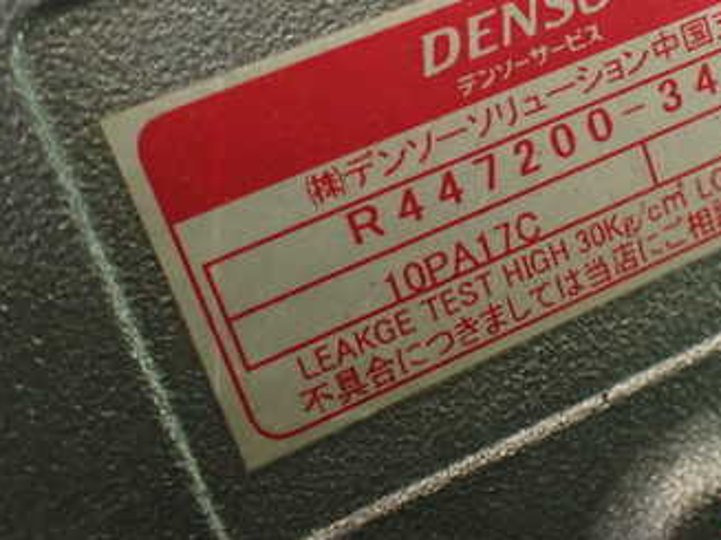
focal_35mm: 55
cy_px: 55
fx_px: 1145
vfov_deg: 25.7
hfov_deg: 34.0
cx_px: 569
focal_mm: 5.4
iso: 800
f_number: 2.3
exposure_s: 1/100
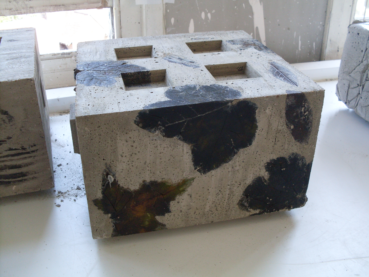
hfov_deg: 49.0
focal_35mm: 38
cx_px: 184
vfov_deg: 37.7
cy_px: 138
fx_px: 405
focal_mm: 6.3
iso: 100
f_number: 2.8
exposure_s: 1/60
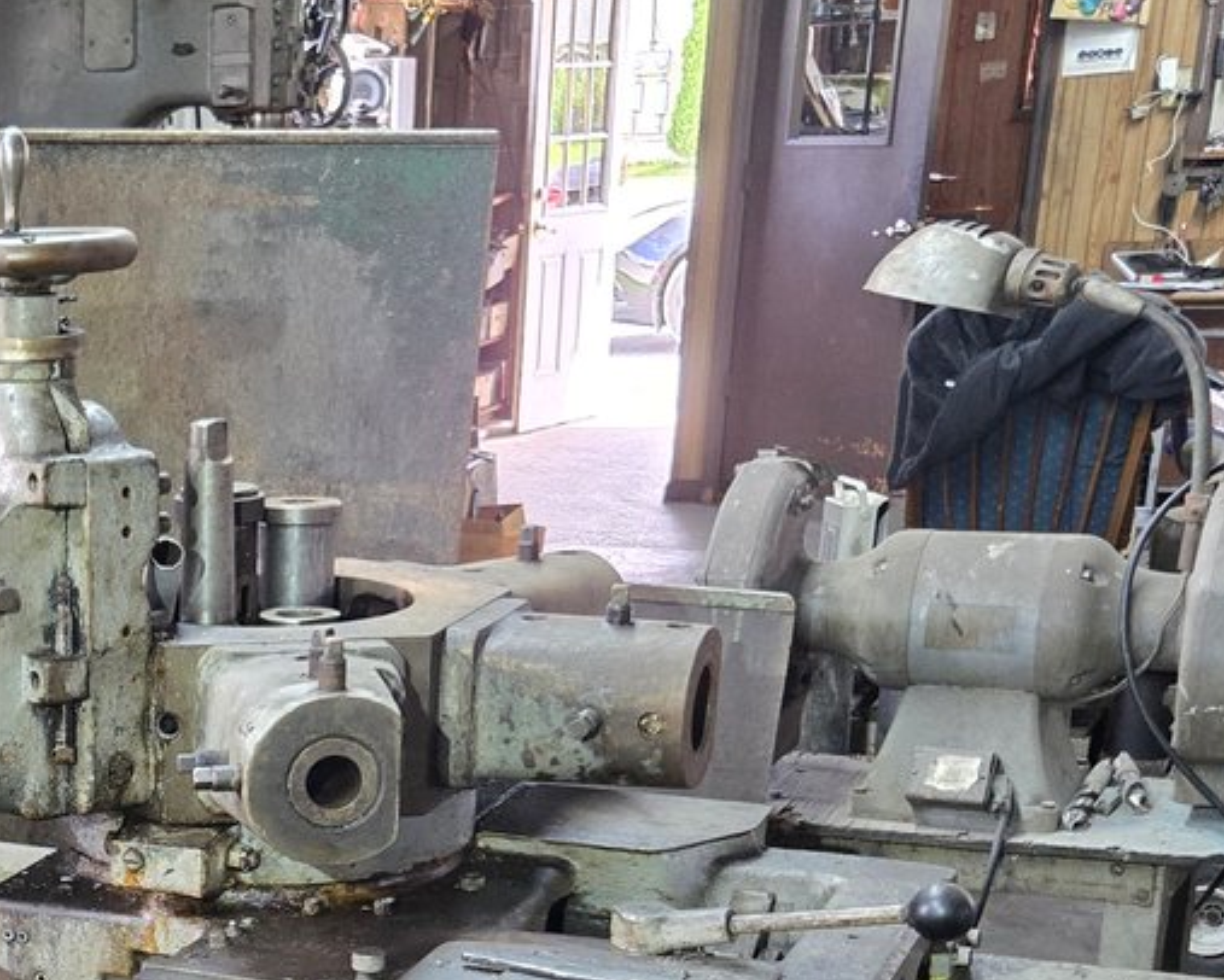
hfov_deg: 26.1
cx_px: -134
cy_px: 1051
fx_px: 2428
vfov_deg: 21.7
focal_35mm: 67
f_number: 1.8
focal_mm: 5.4
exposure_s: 1/120
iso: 640
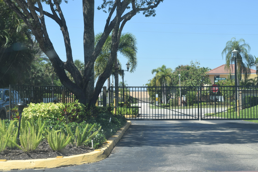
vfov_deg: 22.6
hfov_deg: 33.4
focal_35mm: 60
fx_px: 430
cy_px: 86
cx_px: 129
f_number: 9.5
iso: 200
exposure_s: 1/350
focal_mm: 40
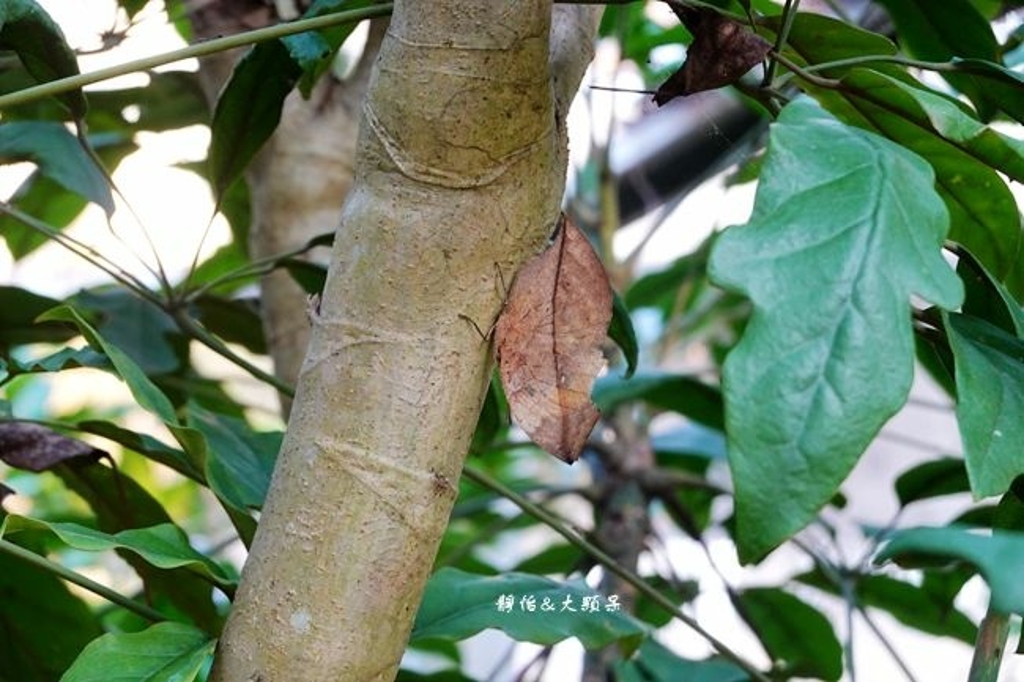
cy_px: 341
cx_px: 512
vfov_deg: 12.9
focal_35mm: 106
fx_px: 3014
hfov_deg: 19.3
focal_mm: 38.86
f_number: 4
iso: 800
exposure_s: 1/60
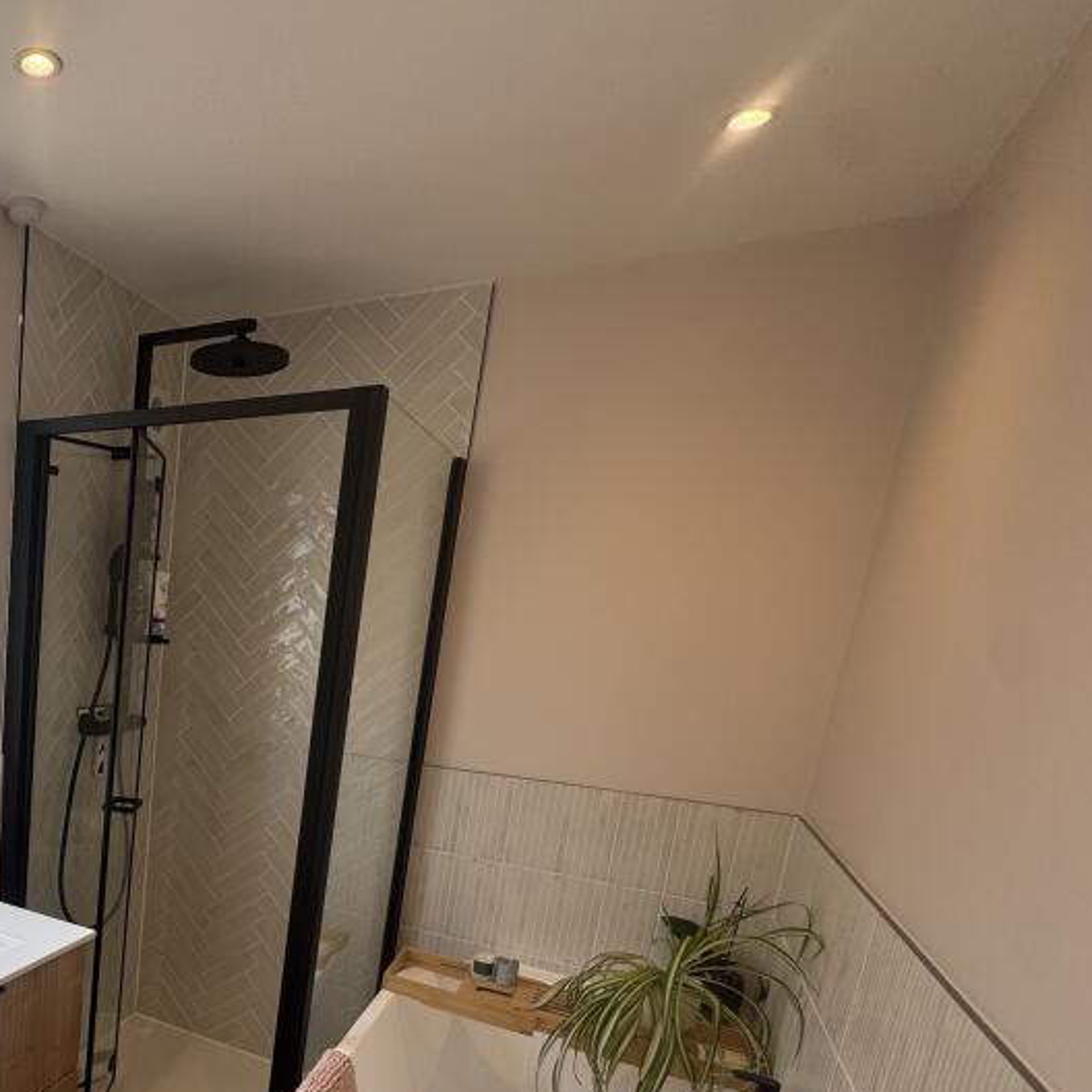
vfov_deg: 62.1
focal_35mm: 24
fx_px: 857
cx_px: 43
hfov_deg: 53.7
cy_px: 790
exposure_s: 1/178
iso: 40
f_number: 2.2
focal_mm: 2.22
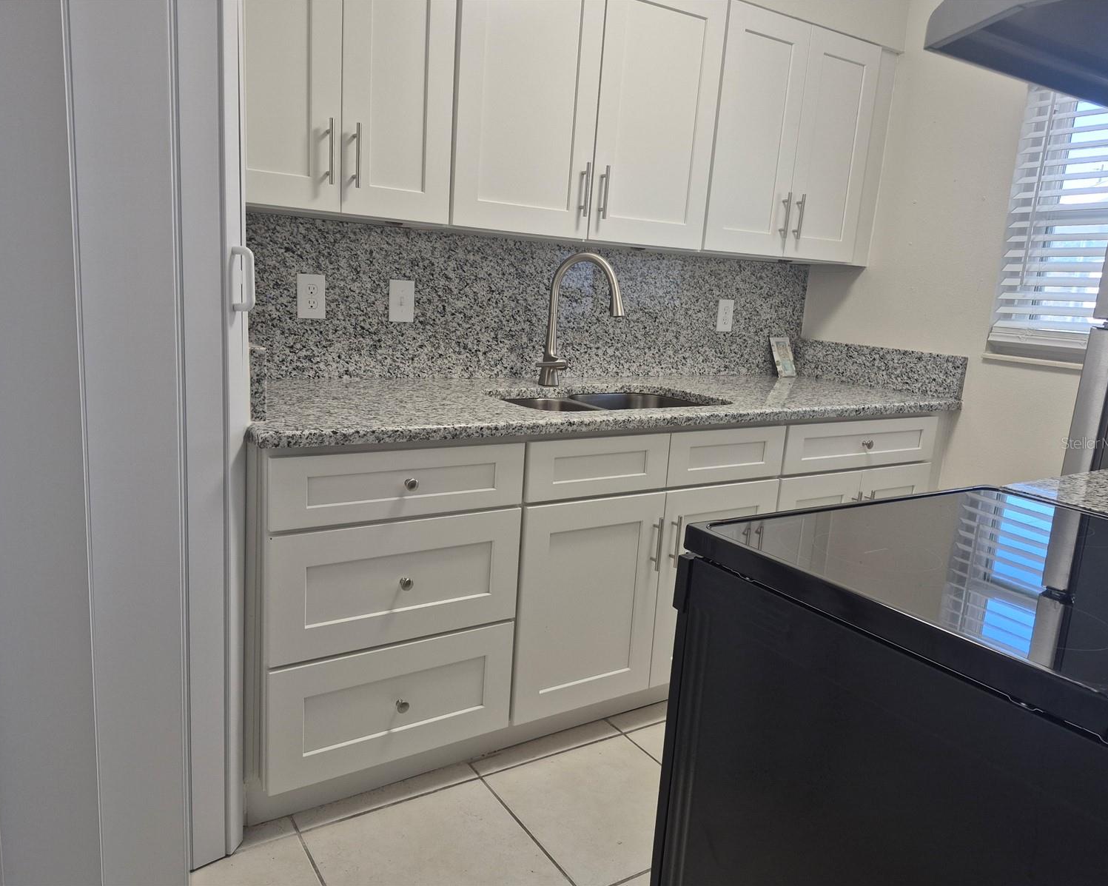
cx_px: 539
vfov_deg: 58.8
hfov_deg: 70.3
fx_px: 787
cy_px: 443
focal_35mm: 24
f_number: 1.8
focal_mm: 5.4
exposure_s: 1/120
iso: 100
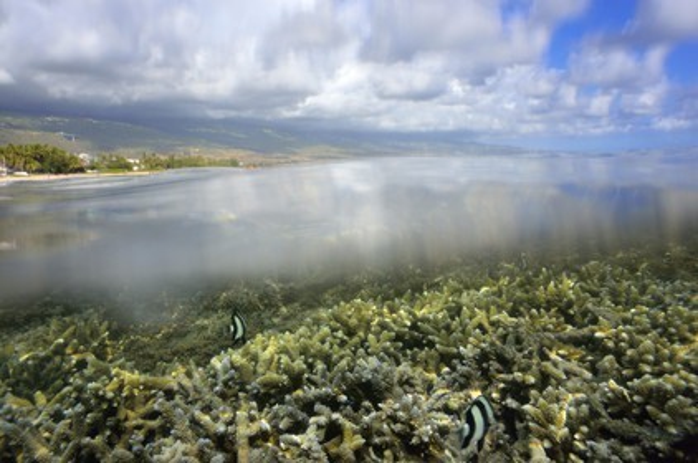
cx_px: 349
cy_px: 232
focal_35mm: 28
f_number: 6.3
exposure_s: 1/1000
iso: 200
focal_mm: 18.5
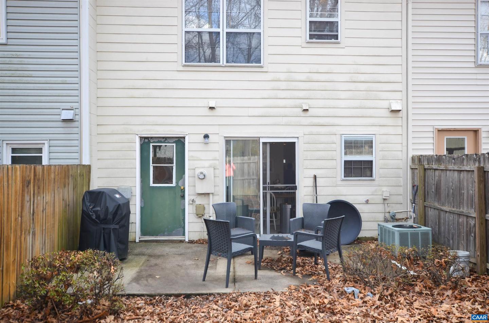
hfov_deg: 64.7
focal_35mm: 28
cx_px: 244
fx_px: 386
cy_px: 162
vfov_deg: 45.5
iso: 100
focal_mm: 19
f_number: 5
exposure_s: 1/100
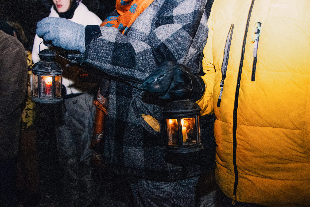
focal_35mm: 52
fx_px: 452
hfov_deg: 37.8
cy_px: 104
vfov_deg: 25.8
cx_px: 155
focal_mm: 35
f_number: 4.2
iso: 2500
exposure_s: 1/200
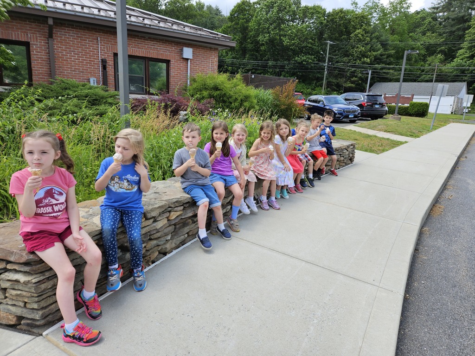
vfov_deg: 58.9
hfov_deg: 73.9
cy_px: 178
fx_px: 316
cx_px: 238
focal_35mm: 23
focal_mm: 5.4
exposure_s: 1/1061
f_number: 1.8
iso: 25
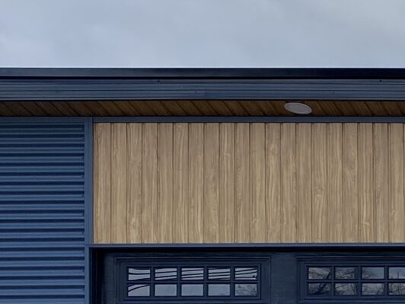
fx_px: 1462
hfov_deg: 13.7
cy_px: 283
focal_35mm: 125
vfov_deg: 11.8
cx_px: 780
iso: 32
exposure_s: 1/1114
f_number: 1.8
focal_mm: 4.25
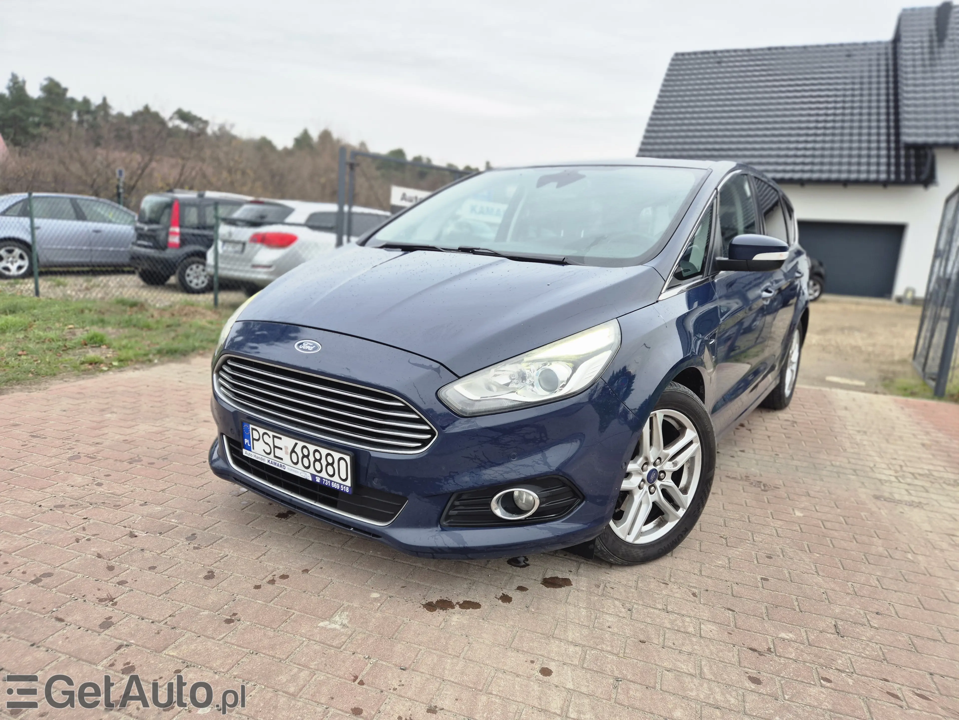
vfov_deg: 58.9
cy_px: 360
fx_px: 637
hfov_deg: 73.9
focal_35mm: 23
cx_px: 480
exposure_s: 1/285
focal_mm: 5.4
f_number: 1.8
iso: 25
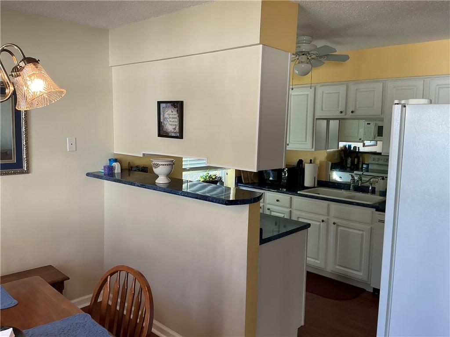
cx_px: 225
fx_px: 377
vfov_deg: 48.2
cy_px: 168
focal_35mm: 29
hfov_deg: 61.7
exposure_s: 1/60
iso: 40
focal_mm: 3
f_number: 1.8
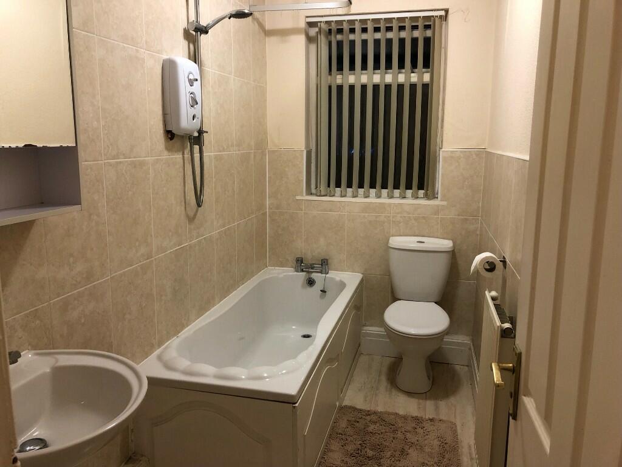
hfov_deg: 63.4
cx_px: 311
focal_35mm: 28
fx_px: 503
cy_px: 234
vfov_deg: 49.7
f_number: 1.8
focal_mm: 3.99
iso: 80
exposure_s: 1/17
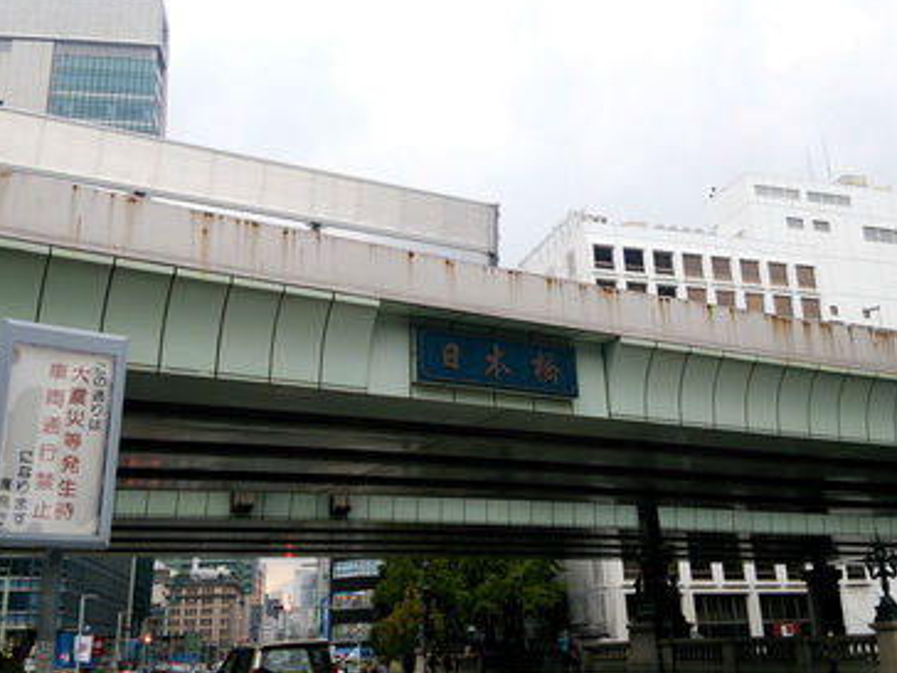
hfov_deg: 55.4
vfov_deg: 42.9
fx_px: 855
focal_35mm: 33
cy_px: 318
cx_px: 446
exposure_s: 1/194
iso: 40
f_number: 1.94
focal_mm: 4.06
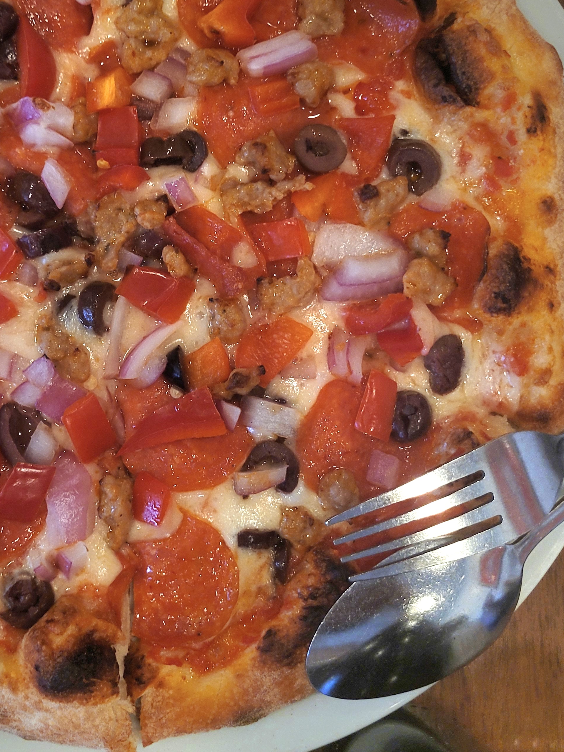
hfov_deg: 34.4
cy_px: 335
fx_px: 891
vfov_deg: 45.7
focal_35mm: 41
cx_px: 142
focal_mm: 5.4
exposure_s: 1/40
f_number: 1.8
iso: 160
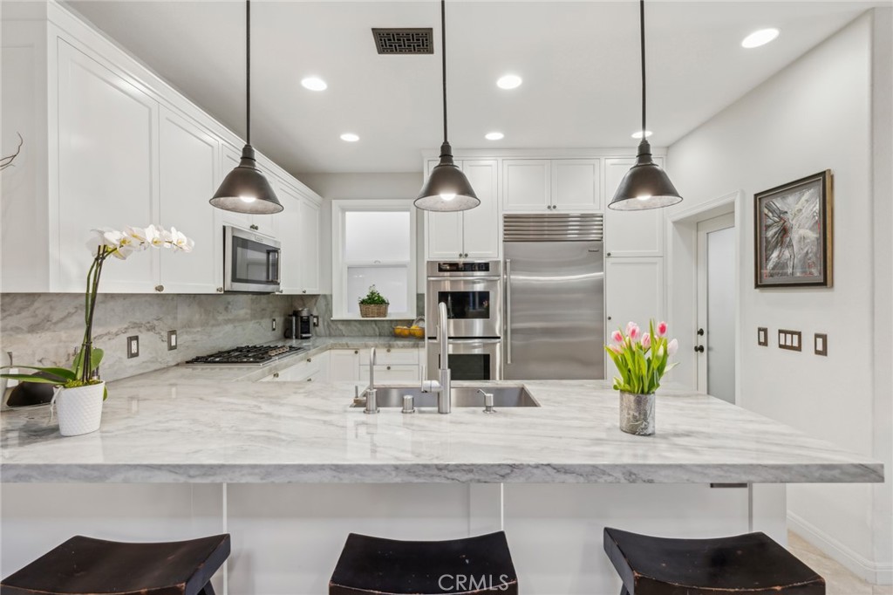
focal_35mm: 16
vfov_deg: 73.7
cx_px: 446
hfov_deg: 96.8
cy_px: 298
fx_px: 397
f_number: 9
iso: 200
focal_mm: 16
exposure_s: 1/6
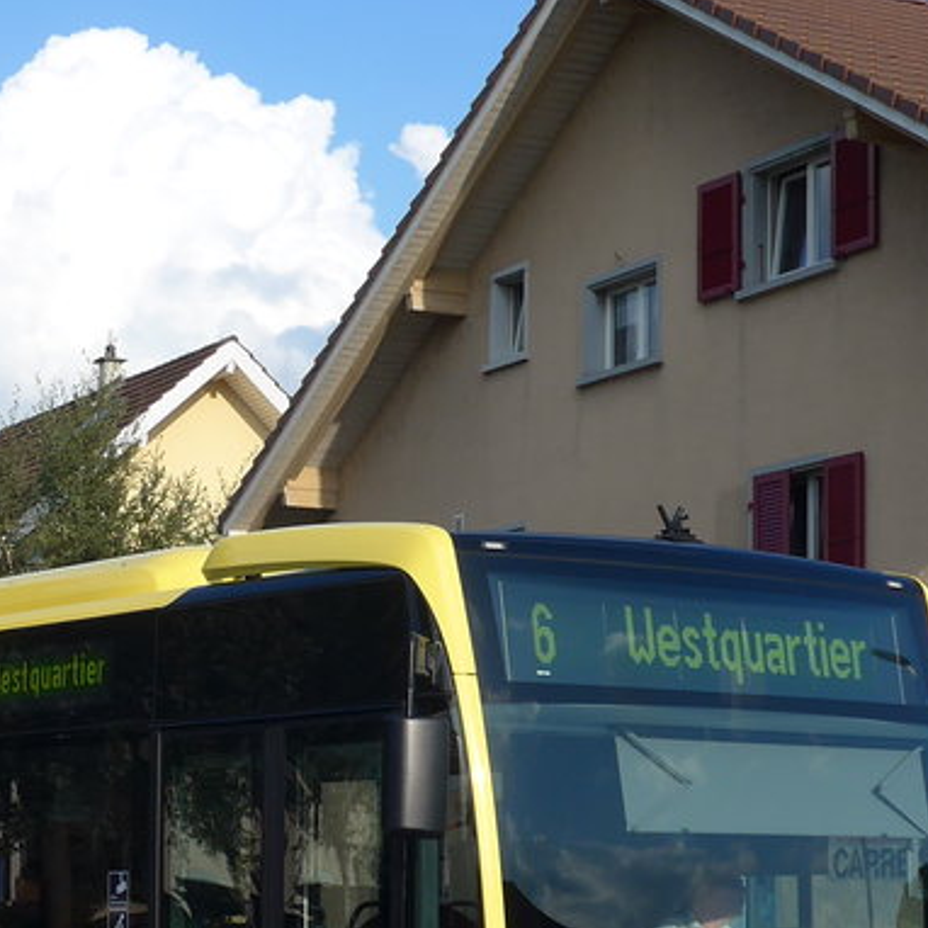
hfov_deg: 17.4
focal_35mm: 100
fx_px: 3033
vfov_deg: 17.3
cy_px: 641
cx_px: 401
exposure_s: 1/1600
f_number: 2.8
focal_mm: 7.5
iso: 80
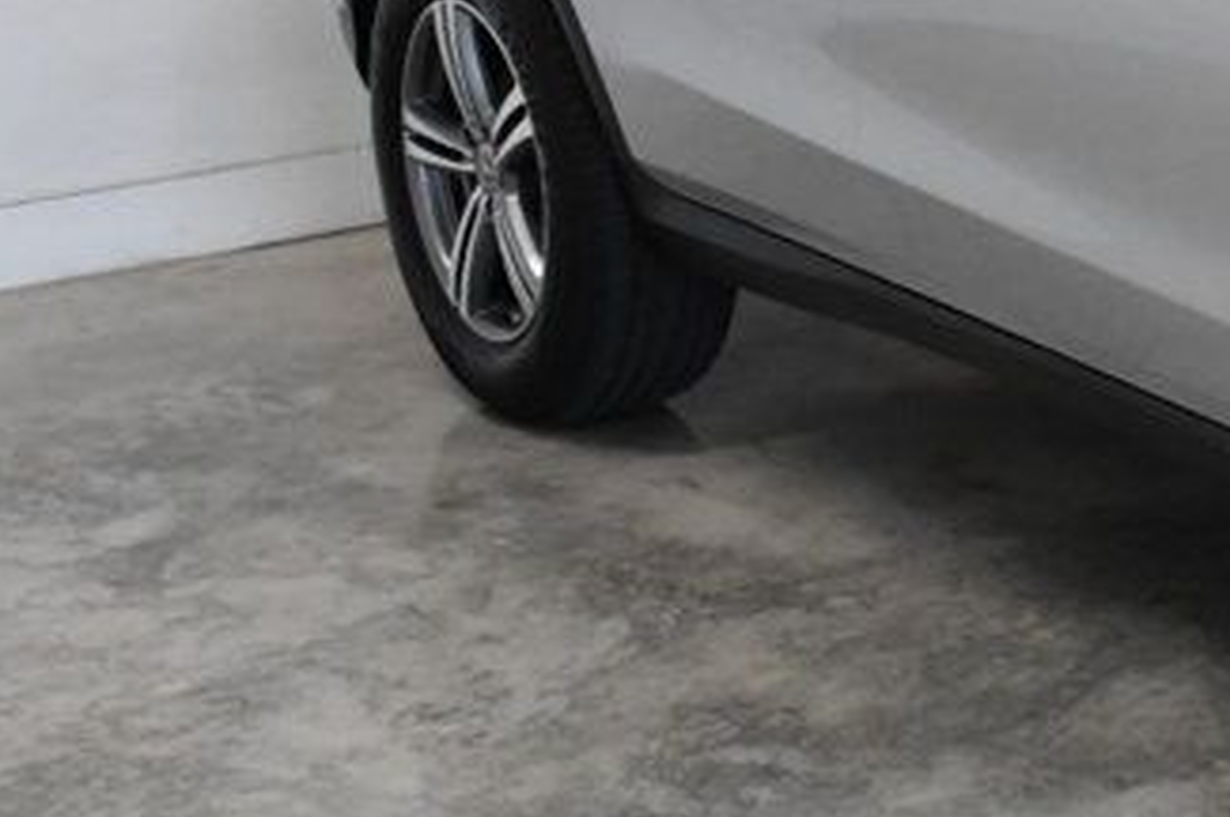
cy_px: 174
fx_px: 3550
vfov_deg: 13.1
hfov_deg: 17.5
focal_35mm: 104
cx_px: 1896
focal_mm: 22
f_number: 10
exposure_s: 1/400
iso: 2500
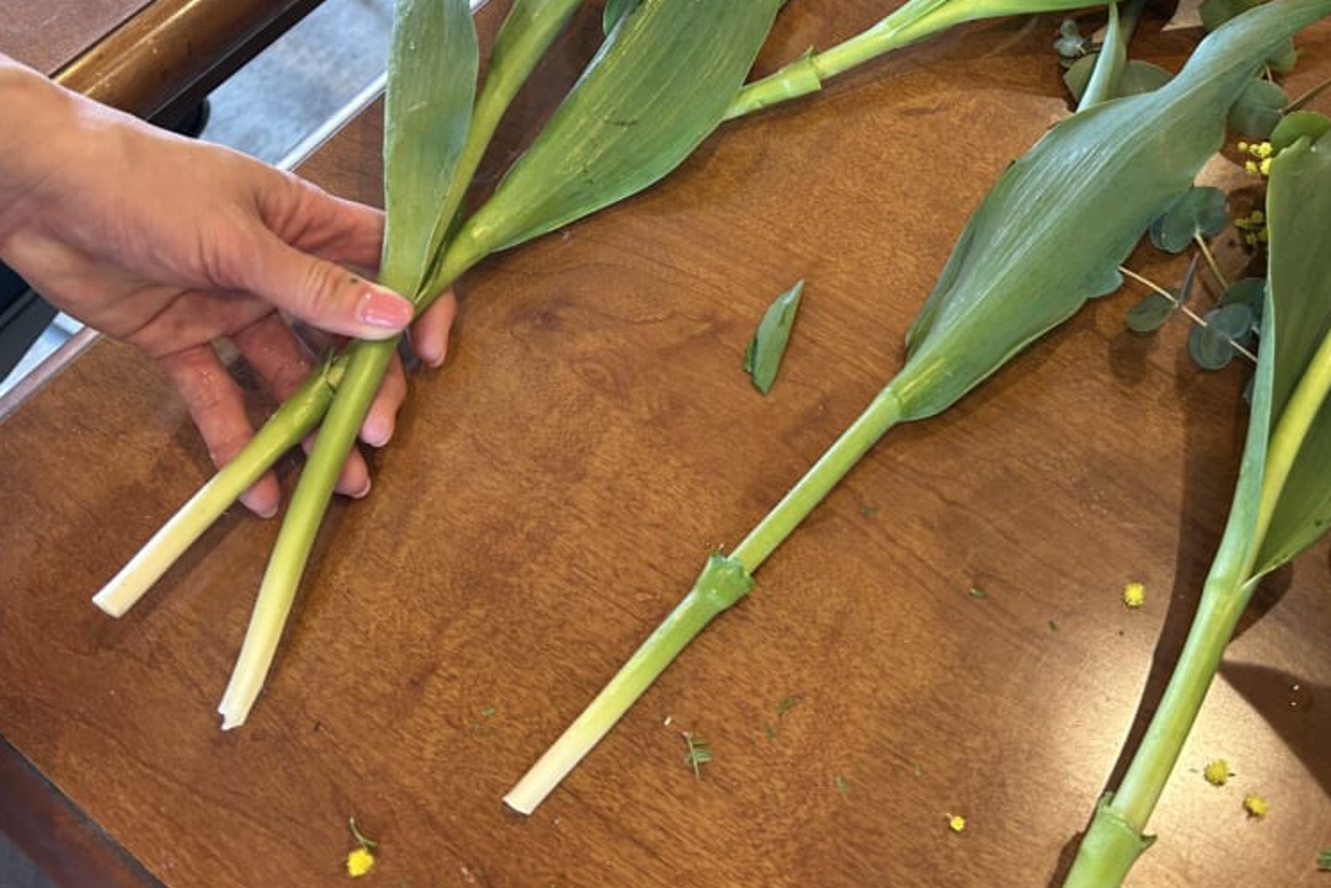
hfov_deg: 51.5
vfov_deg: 35.1
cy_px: 215
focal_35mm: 37
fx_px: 1368
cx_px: 804
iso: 160
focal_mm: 5.7
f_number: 1.5
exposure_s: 1/60
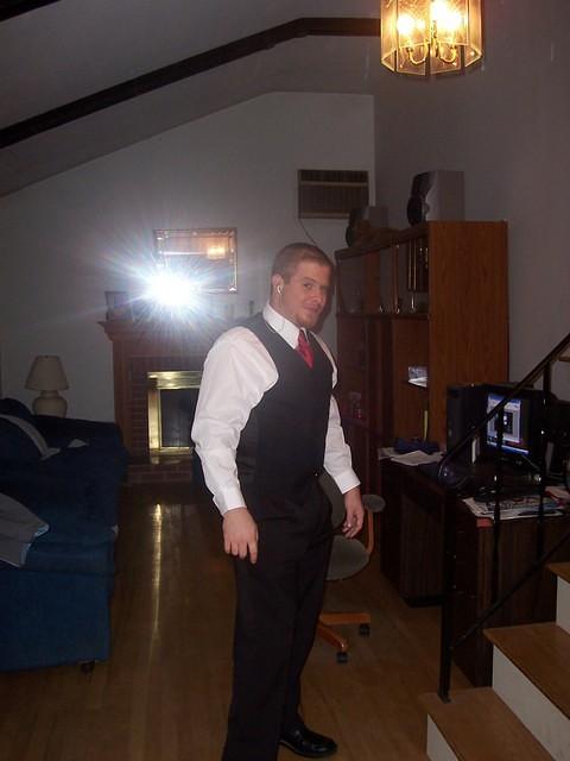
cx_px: 285
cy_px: 380
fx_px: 812
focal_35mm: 37
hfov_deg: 38.7
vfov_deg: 50.1
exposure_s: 1/60
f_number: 2.8
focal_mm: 5.6
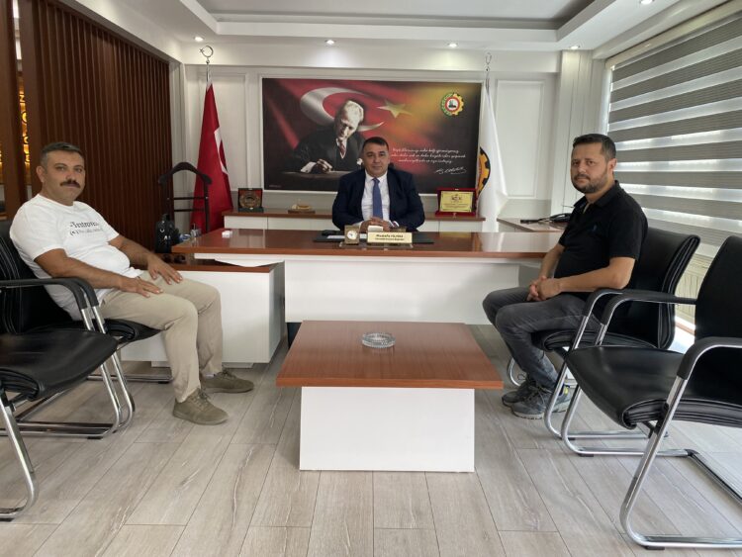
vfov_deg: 53.1
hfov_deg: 67.3
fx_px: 557
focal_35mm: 26
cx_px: 371
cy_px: 278
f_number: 1.8
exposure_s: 1/50
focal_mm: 4.25
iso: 100
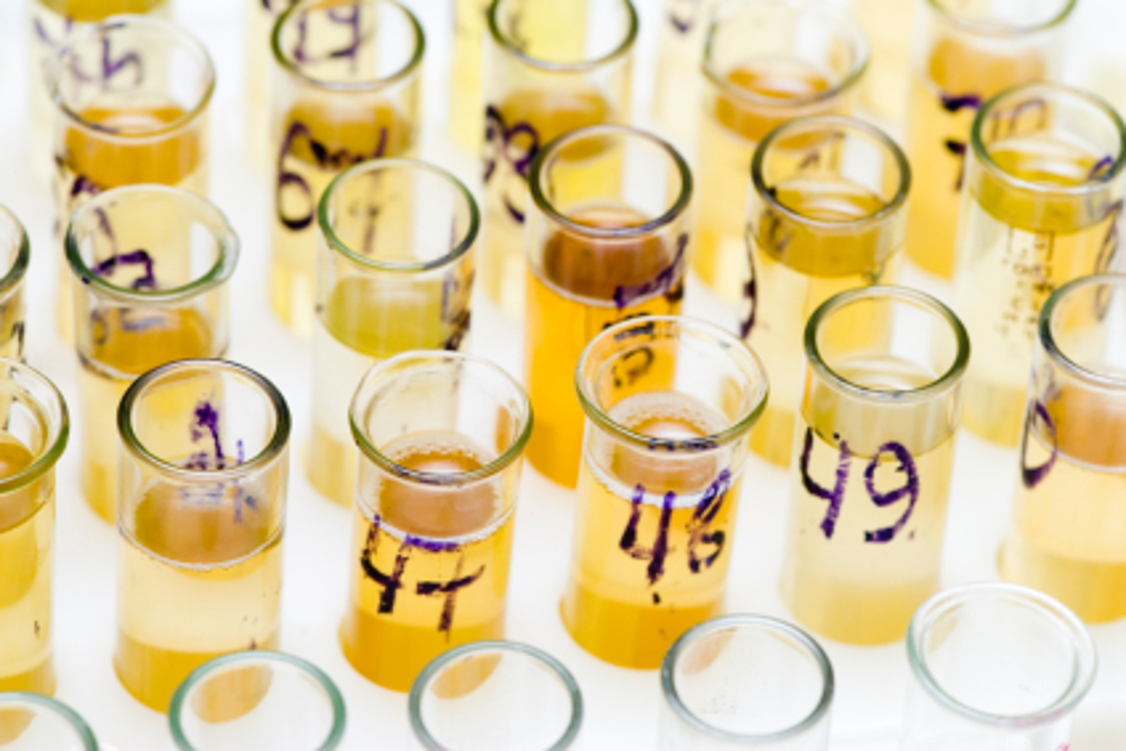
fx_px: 4928
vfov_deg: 8.7
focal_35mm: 158
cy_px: 376
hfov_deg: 13.0
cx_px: 563
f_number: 8
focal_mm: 105
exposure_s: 1/30
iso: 100
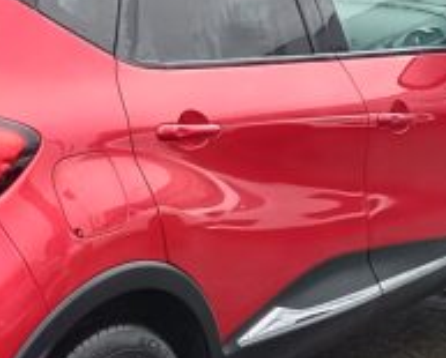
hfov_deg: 18.5
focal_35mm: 101
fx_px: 1335
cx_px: 18
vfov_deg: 15.2
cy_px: 249
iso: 160
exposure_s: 1/50
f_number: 2
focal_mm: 4.6
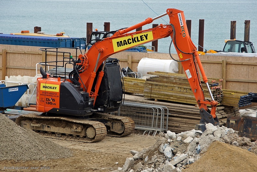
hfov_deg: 13.0
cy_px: 86
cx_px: 128
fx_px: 1124
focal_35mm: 158
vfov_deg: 8.7
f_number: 6.3
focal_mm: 105
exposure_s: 1/200
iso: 200
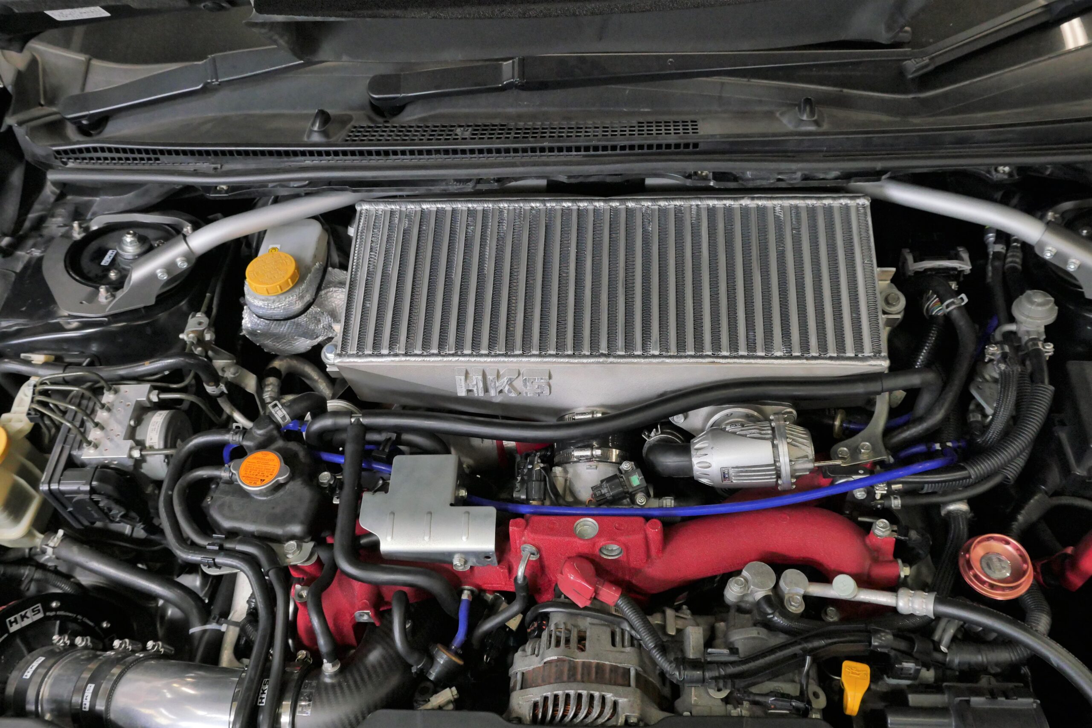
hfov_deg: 60.3
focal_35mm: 31
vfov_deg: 42.3
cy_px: 364
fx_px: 940
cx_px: 546
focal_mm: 15
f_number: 5.6
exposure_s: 1/125
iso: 1600
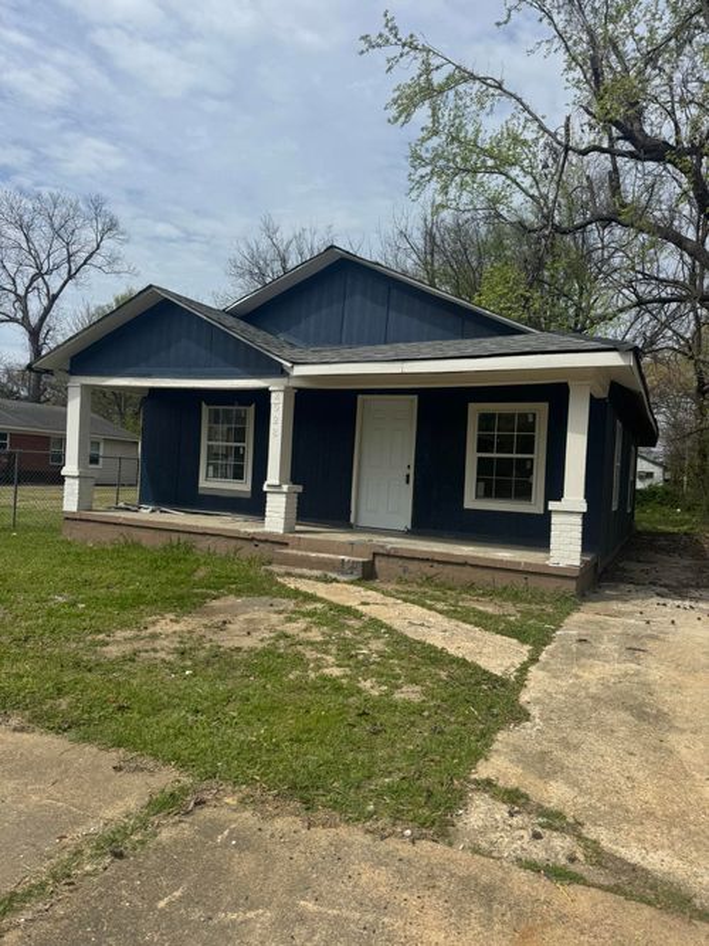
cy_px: 473
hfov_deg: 56.8
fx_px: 656
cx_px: 354
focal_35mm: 24
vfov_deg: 71.6
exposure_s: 1/7092
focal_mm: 6.76
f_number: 1.78
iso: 80
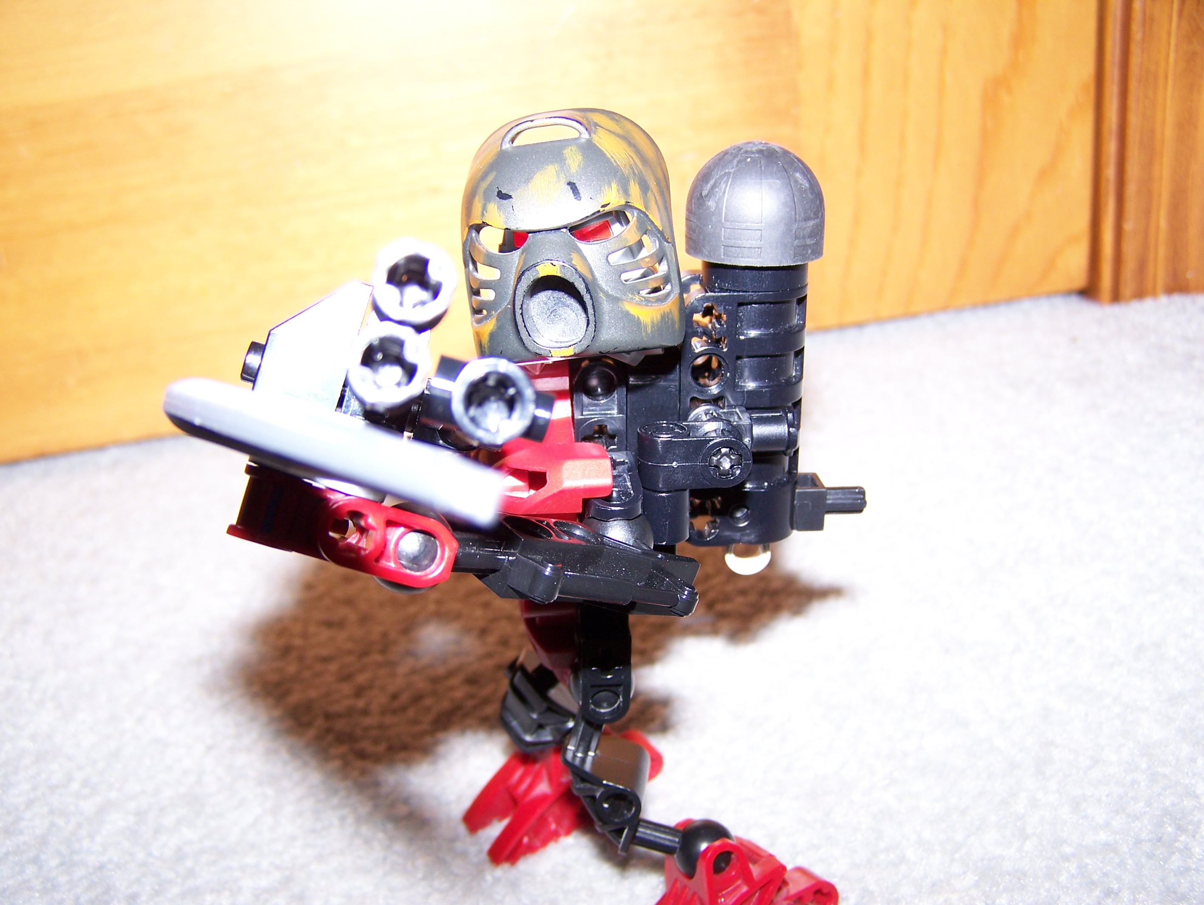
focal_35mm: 38
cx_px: 602
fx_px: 1323
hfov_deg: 48.9
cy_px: 452
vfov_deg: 37.8
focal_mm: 6.3
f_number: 2.8
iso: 80
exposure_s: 1/60
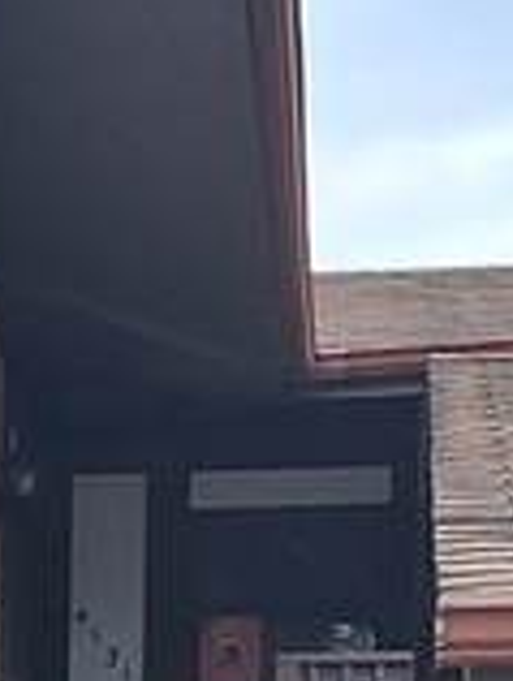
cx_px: -272
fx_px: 3665
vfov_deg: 9.9
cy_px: 1358
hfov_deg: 7.8
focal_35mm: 186
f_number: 1.8
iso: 40
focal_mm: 5.54
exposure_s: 1/992
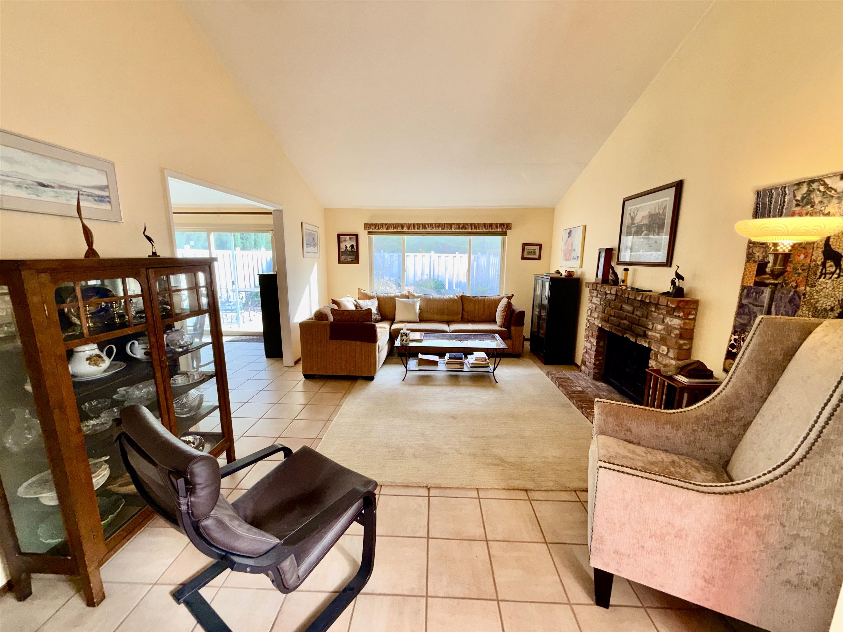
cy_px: 316
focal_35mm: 14
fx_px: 341
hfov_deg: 102.1
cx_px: 422
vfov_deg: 85.7
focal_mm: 2.22
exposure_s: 1/122
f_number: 2.2
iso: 64
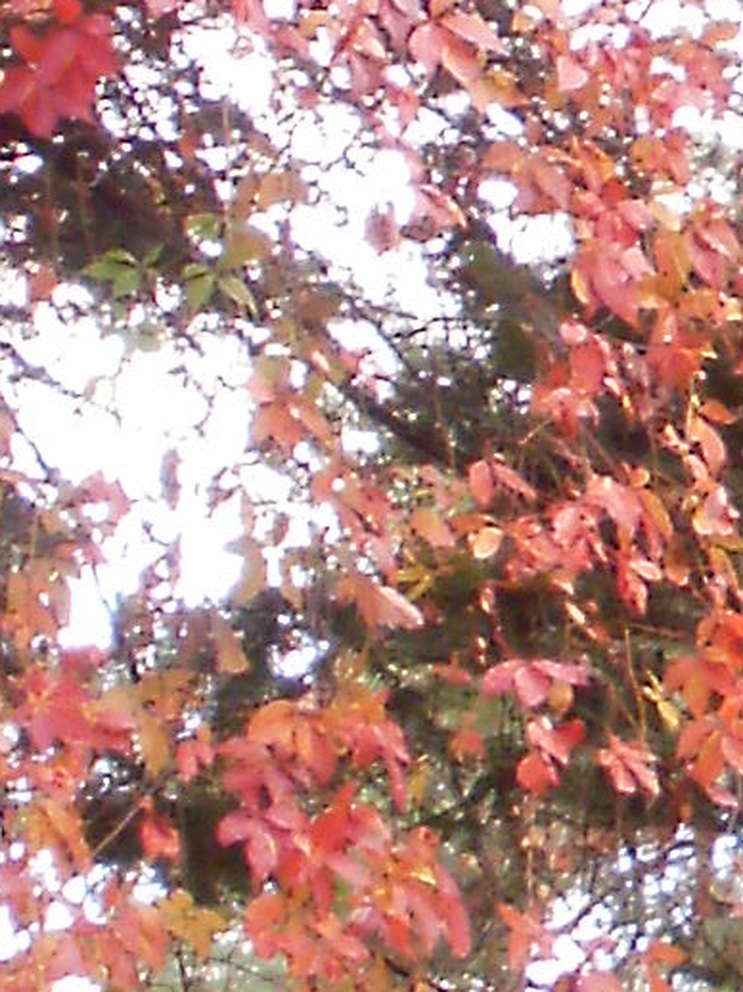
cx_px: 1475
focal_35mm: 276
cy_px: 251
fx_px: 7905
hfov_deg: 5.3
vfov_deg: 7.2
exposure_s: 1/30
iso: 100
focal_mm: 6.3
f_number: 3.5
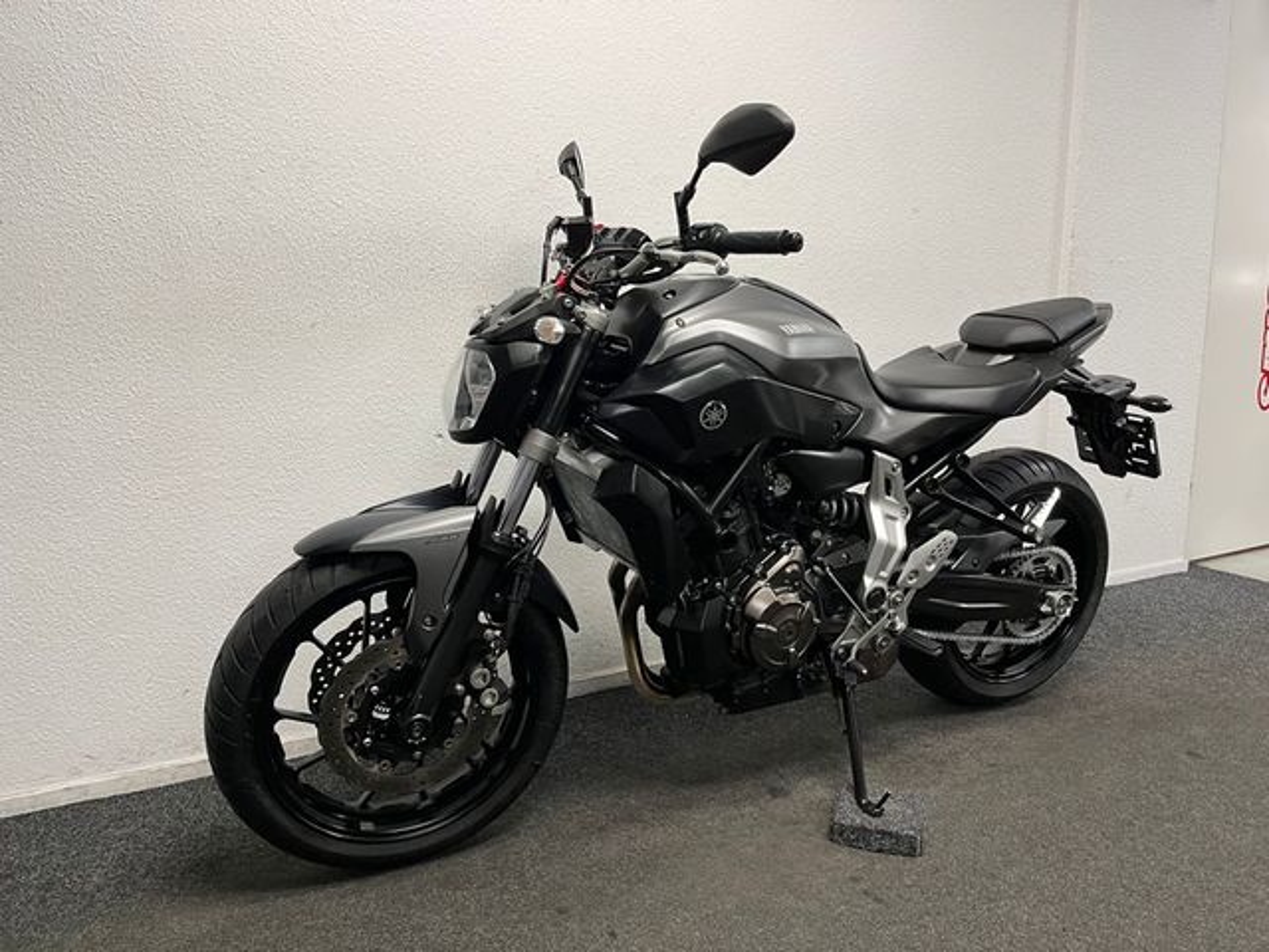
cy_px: 476
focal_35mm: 26
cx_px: 634
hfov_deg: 67.3
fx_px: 953
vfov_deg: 53.1
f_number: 1.6
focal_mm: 5.1
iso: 80
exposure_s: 1/50
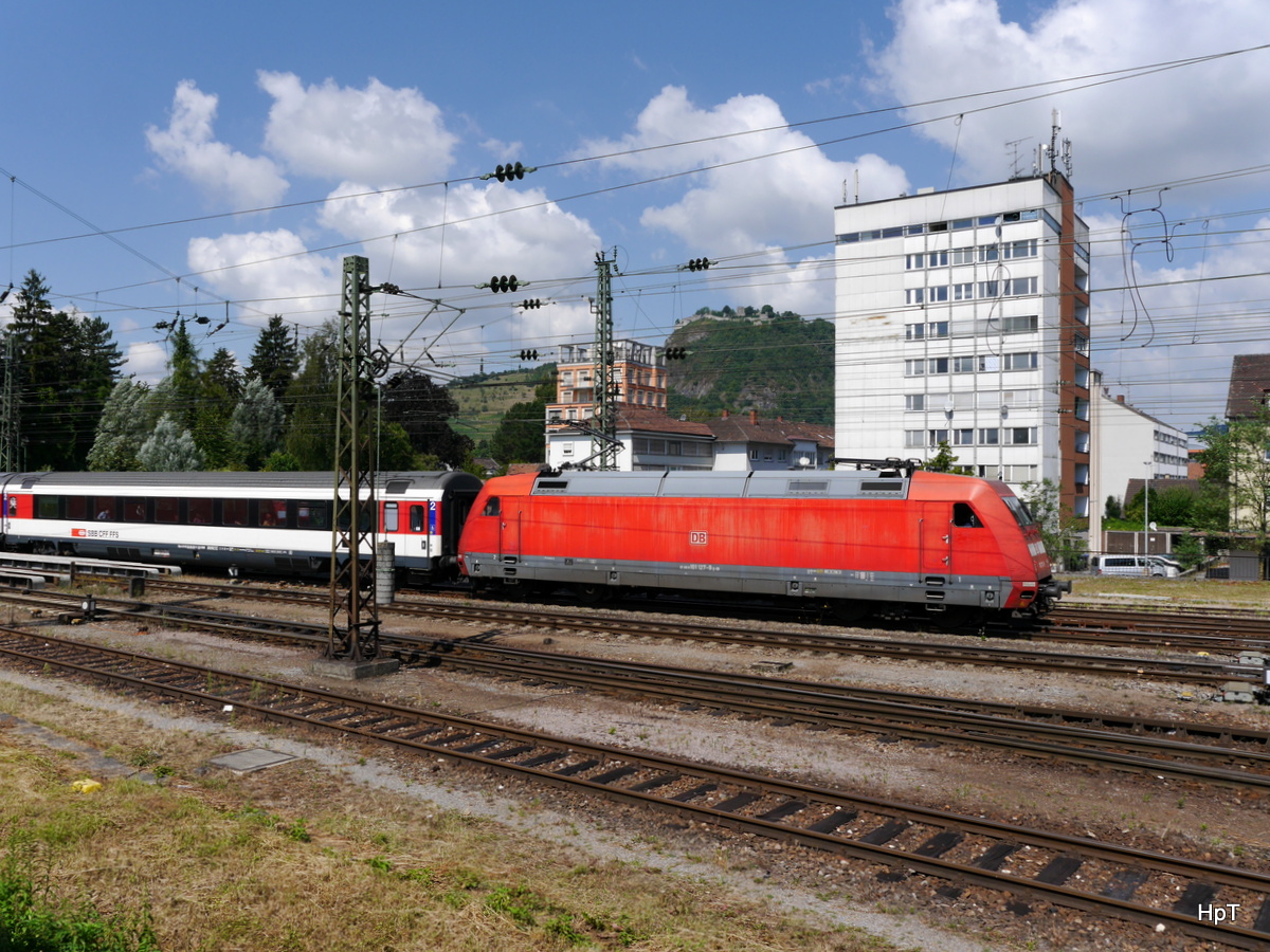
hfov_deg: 63.4
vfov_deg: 49.7
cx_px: 635
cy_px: 476
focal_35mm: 28
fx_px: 1027
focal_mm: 14
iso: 160
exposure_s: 1/500
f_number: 8
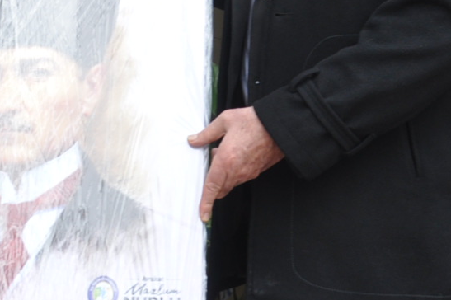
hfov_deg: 14.0
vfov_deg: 9.6
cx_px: -129
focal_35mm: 141
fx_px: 1765
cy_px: -50
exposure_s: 1/50
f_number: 7.1
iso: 200
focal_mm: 24
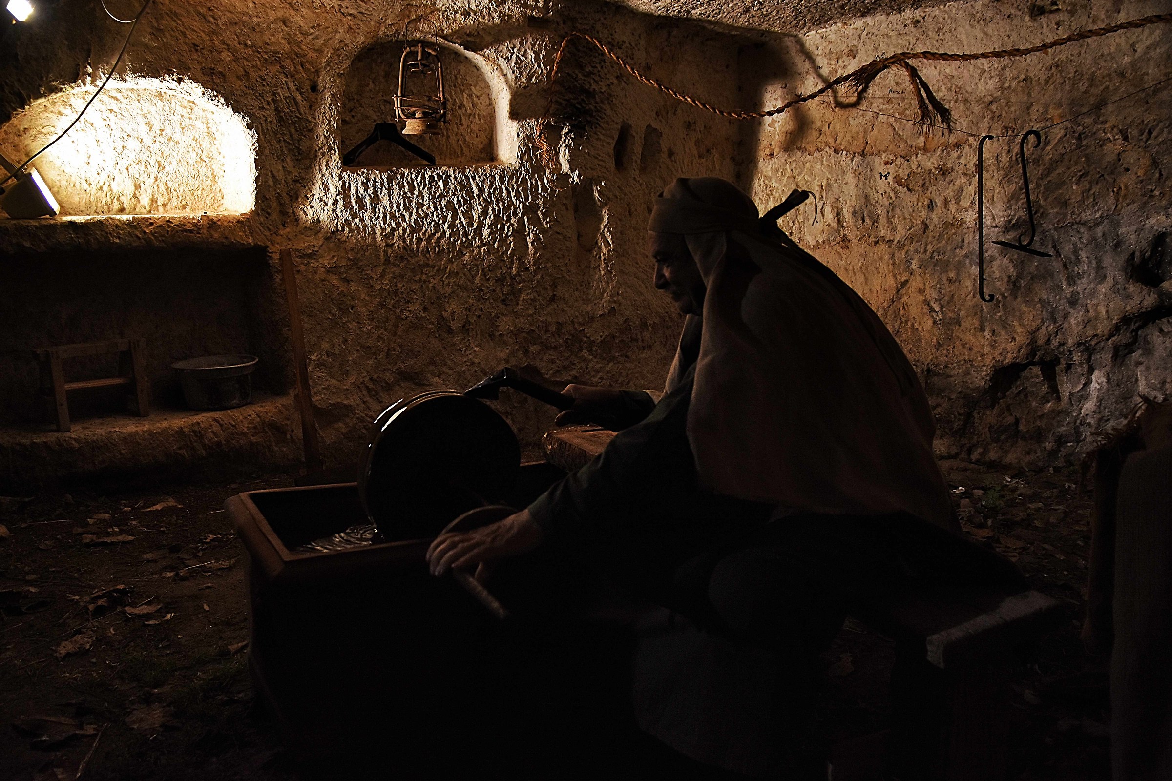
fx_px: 977
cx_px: 586
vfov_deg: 43.6
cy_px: 390
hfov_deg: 61.9
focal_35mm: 30
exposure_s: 1/125
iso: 800
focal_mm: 20
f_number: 3.2
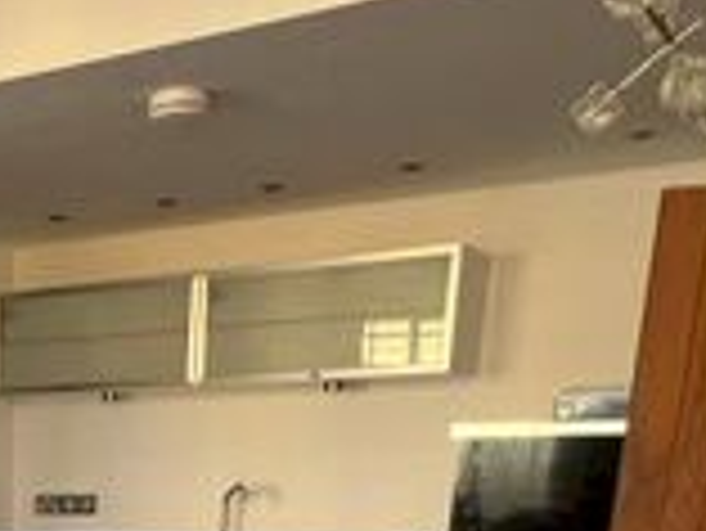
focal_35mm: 58
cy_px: 866
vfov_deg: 20.4
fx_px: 1184
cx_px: -103
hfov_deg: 29.4
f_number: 1.8
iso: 125
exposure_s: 1/99
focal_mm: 1.57
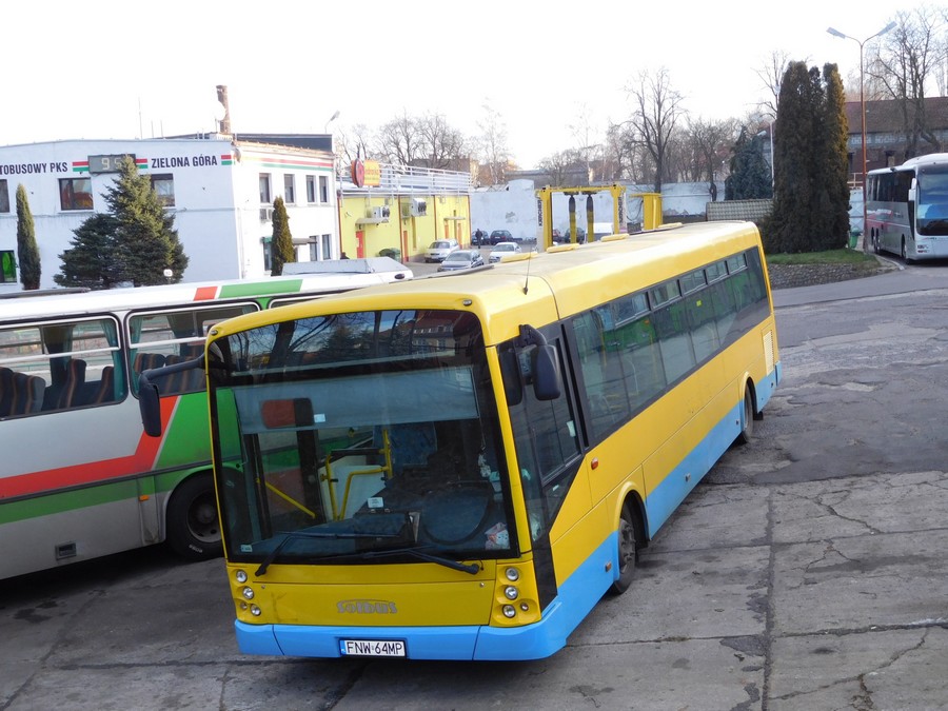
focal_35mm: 40
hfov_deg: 46.8
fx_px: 1095
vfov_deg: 36.0
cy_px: 356
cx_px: 474
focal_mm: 7.1
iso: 125
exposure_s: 1/125
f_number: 3.9
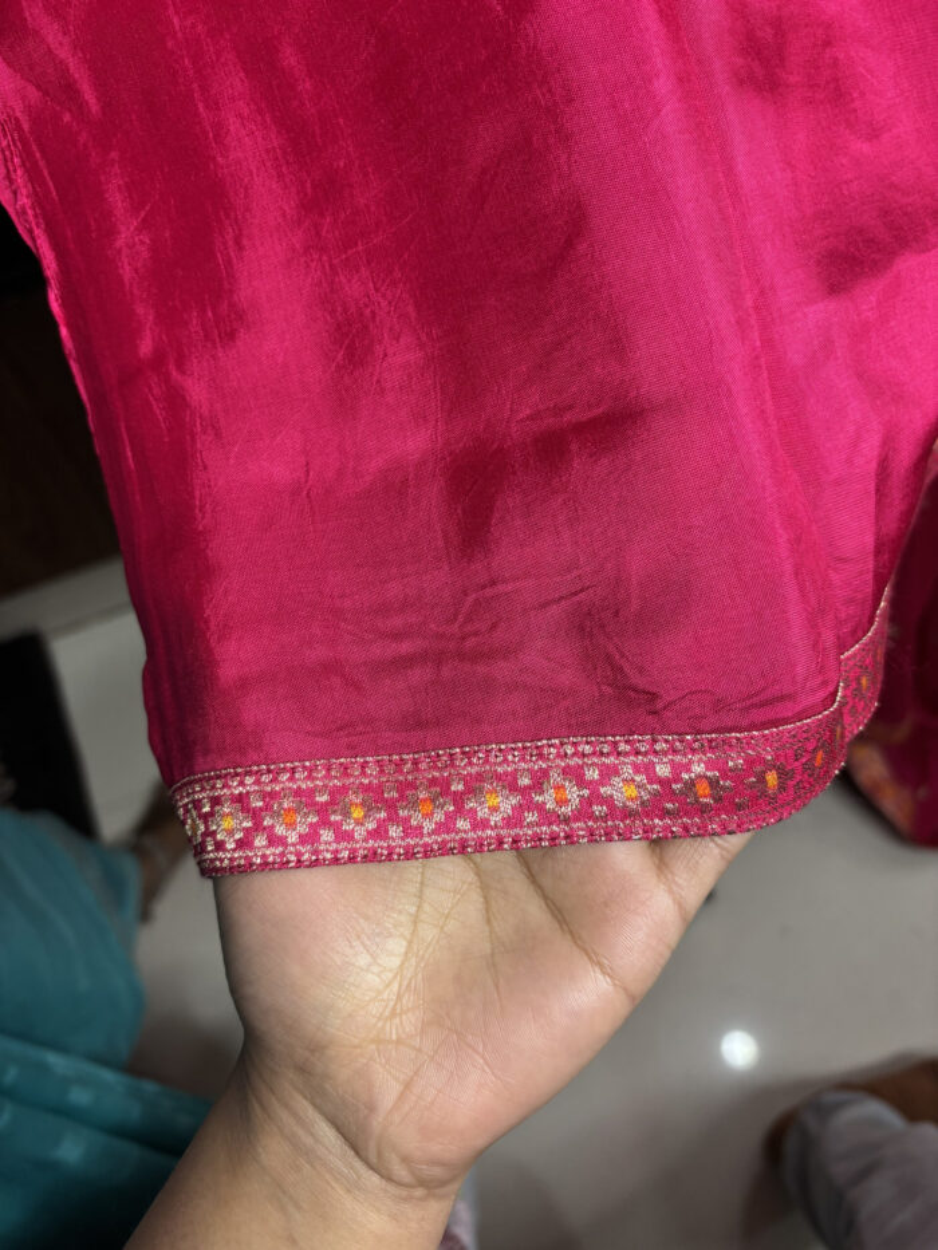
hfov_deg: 53.1
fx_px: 939
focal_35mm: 26
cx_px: 469
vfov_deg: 67.3
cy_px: 625
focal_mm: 5.96
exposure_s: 1/50
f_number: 1.6
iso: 100
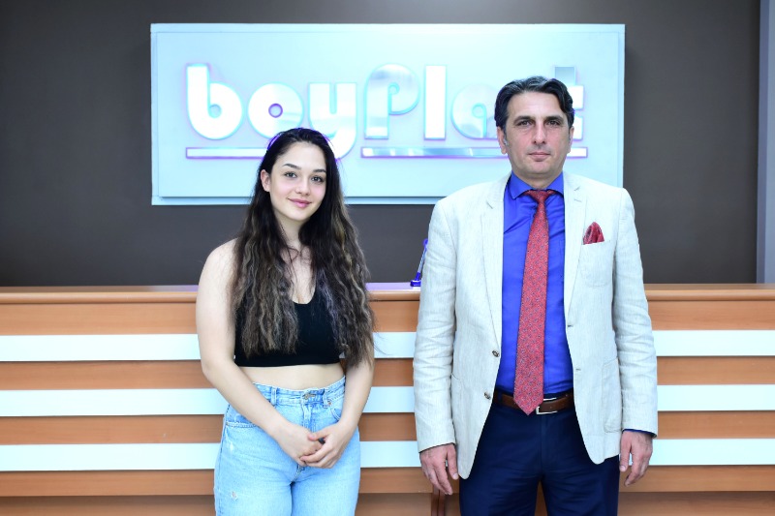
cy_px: 258
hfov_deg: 35.1
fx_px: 1227
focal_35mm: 57
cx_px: 388
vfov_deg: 23.8
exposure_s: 1/60
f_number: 7.1
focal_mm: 38
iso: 800
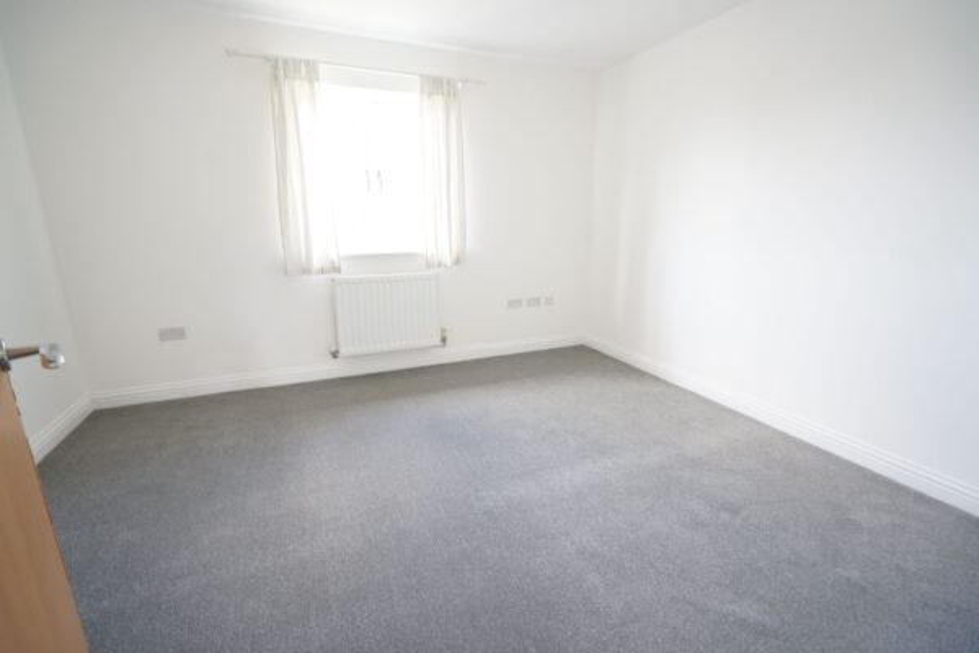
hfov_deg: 96.7
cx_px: 490
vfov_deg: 73.7
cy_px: 326
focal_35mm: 16
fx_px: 435
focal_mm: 16
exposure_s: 1/20
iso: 400
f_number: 4.5
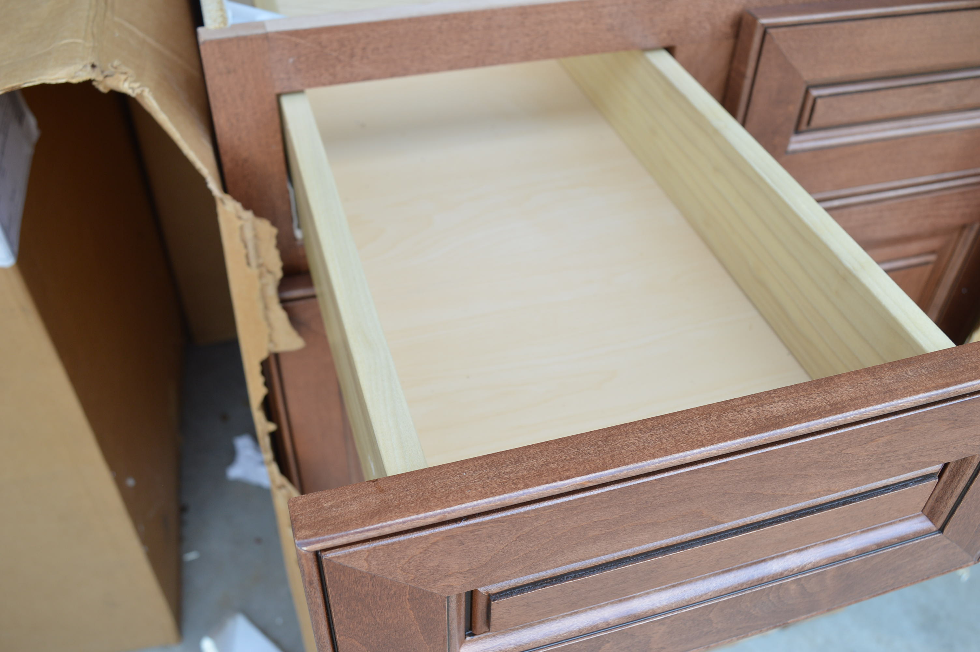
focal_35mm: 33
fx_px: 898
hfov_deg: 57.3
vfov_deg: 39.9
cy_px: 326
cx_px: 490
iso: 200
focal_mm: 22
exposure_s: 1/80
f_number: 5.6
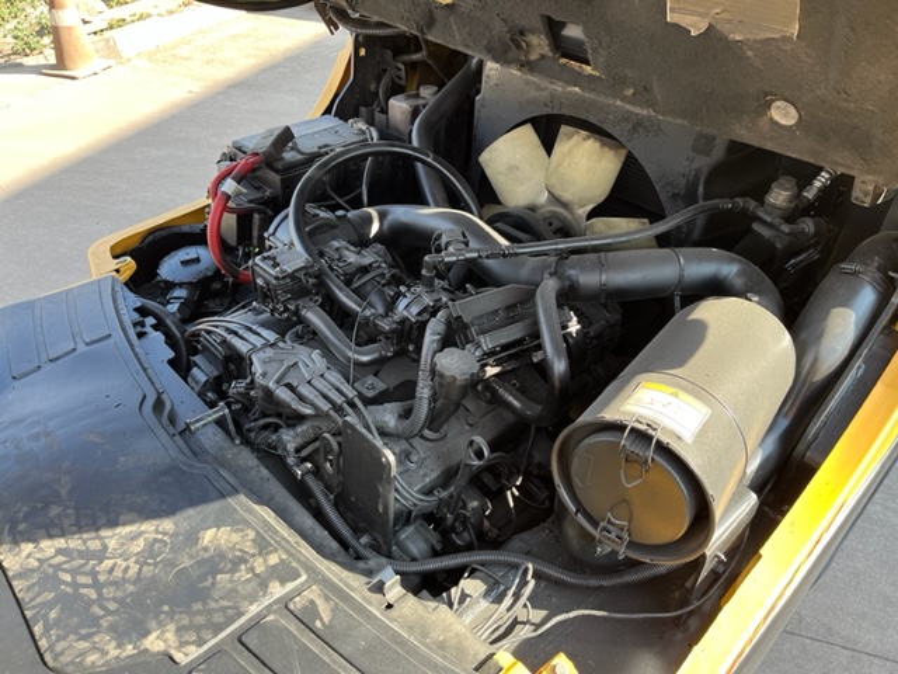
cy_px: 337
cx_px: 449
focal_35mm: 26
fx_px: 674
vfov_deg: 53.1
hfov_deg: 67.3
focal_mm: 5.1
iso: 40
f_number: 1.6
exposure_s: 1/173
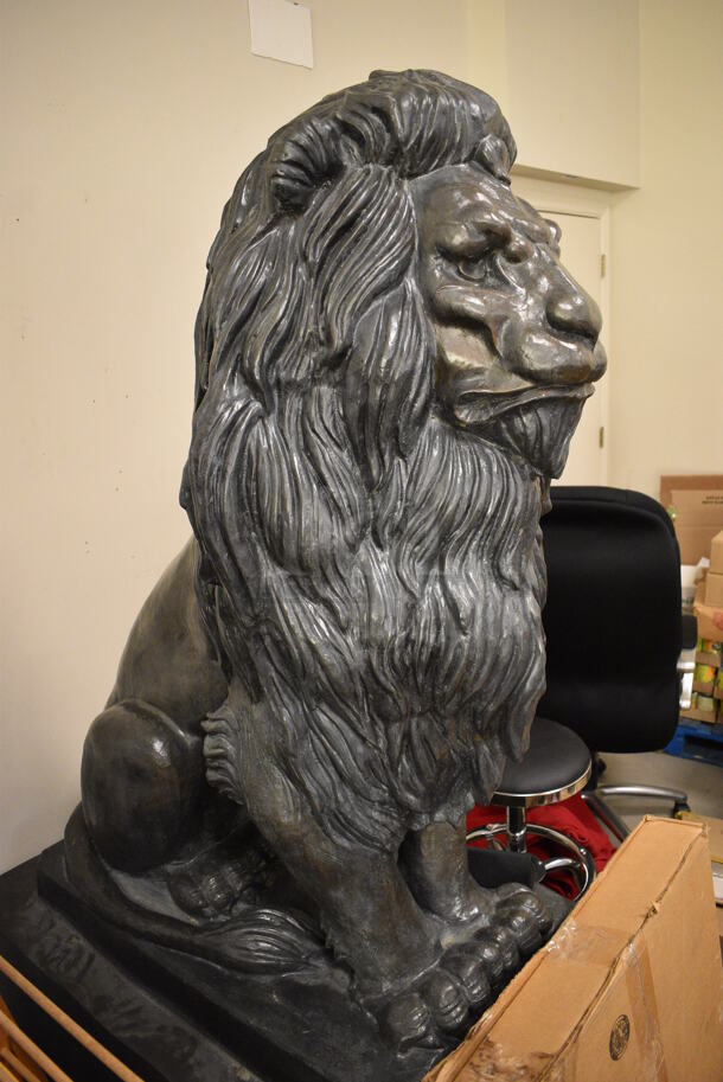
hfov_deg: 48.0
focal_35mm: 27
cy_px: 541
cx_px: 362
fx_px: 812
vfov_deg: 67.3
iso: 3200
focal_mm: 18
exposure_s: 1/125
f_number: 3.5
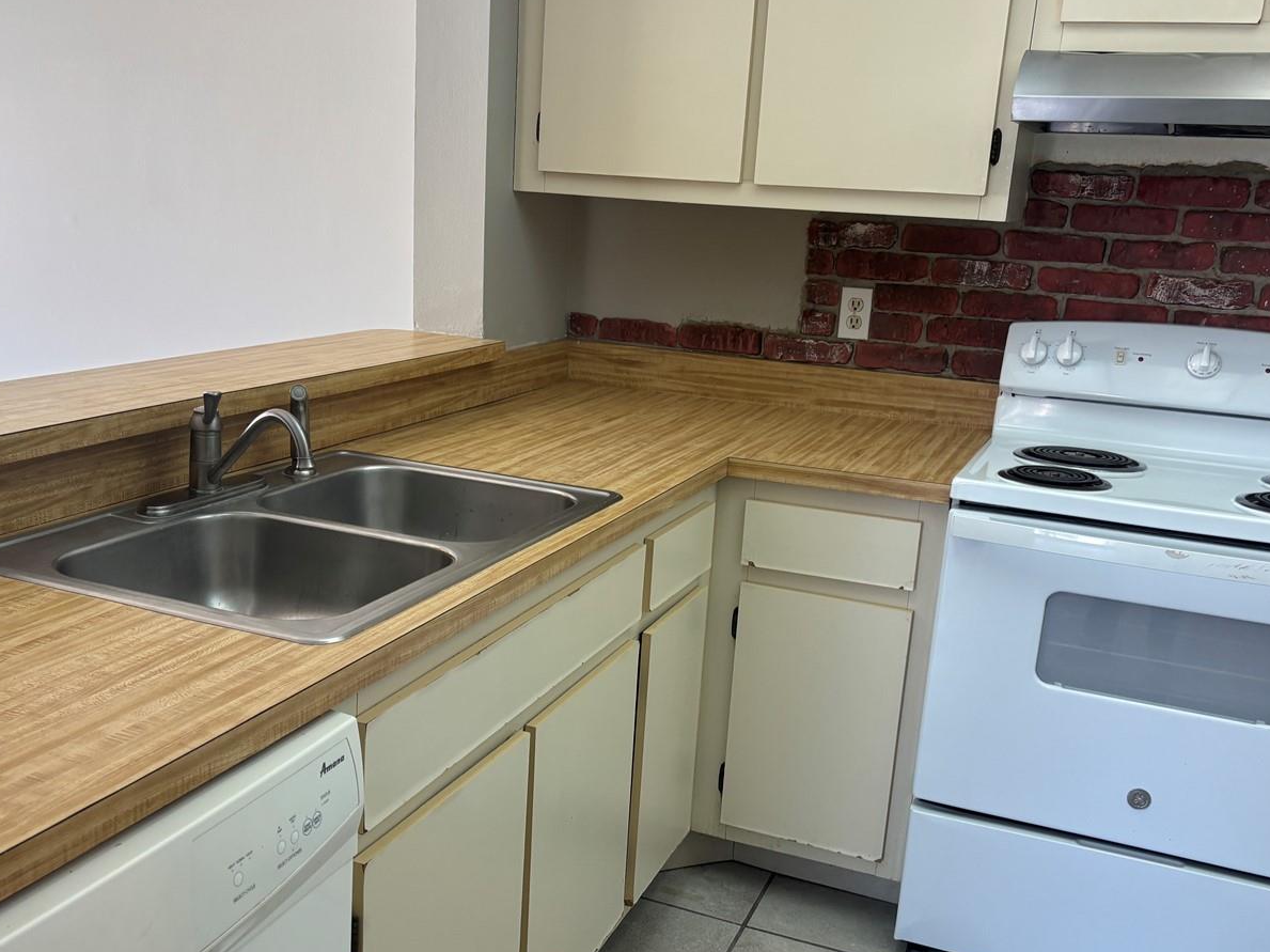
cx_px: 598
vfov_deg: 40.6
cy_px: 526
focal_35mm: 35
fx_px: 1284
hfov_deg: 52.6
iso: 80
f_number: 1.6
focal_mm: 5.96
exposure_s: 1/120
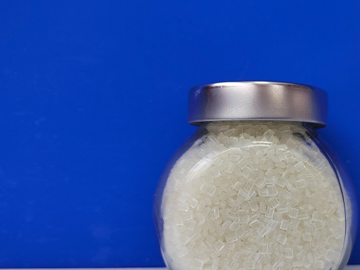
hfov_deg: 53.6
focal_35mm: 33
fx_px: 343
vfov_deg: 42.2
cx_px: 254
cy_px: 187
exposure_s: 1/100
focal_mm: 5.52
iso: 619
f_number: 1.9
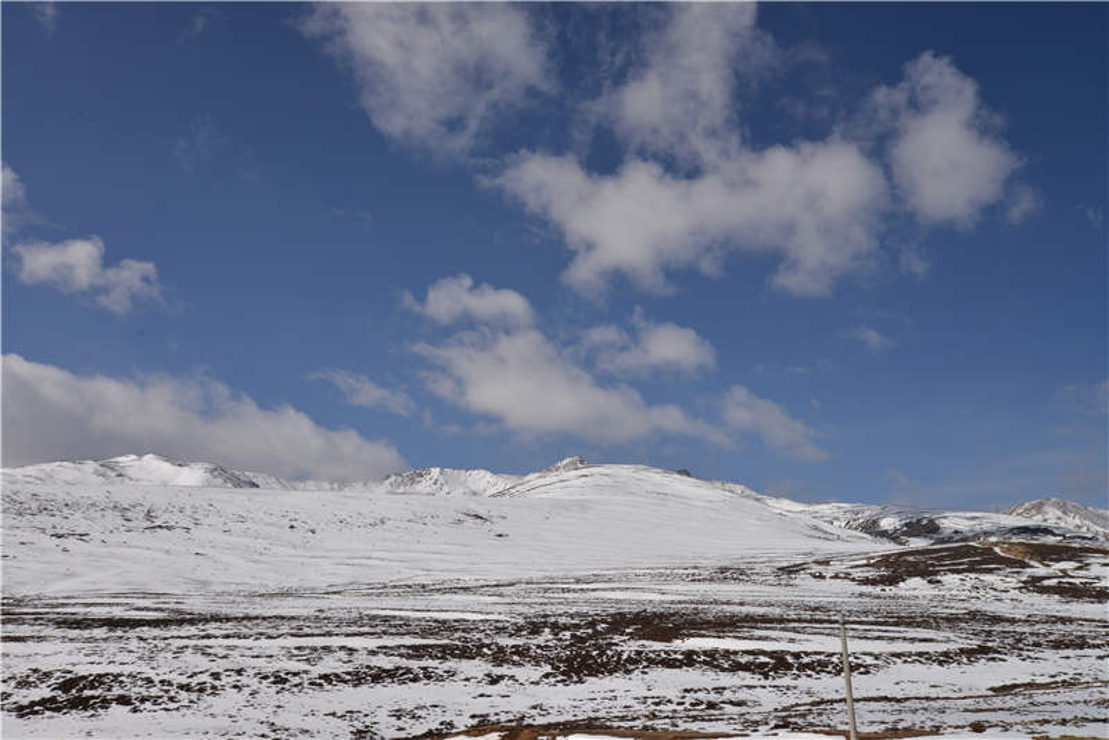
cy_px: 370
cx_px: 554
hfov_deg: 60.3
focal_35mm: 31
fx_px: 955
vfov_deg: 42.4
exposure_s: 1/800
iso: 200
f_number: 14
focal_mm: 31
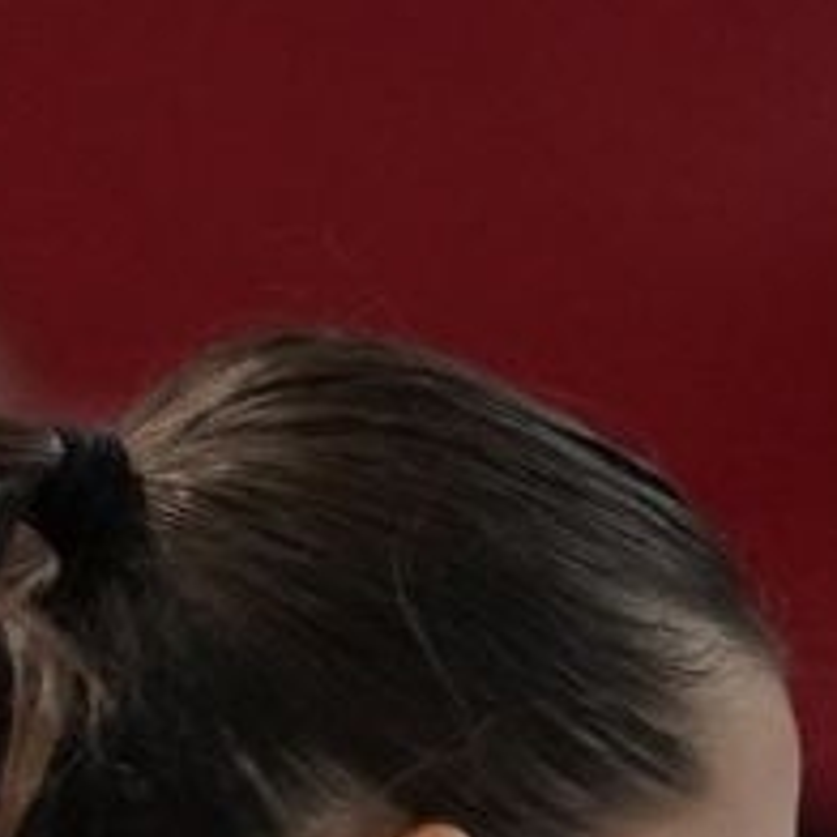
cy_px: 1930
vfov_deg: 0.7
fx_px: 63958
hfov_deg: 0.7
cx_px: -658
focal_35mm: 2338
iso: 1600
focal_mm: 200
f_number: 2.8
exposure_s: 1/1000
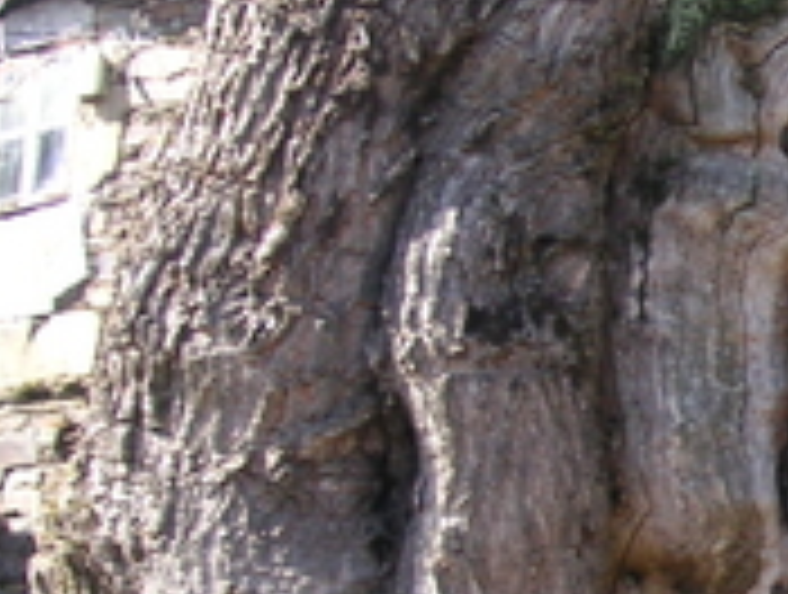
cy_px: 508
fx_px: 3079
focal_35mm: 135
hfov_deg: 13.6
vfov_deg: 11.0
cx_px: 1238
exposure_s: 1/125
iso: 50
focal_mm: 6.1
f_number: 2.8
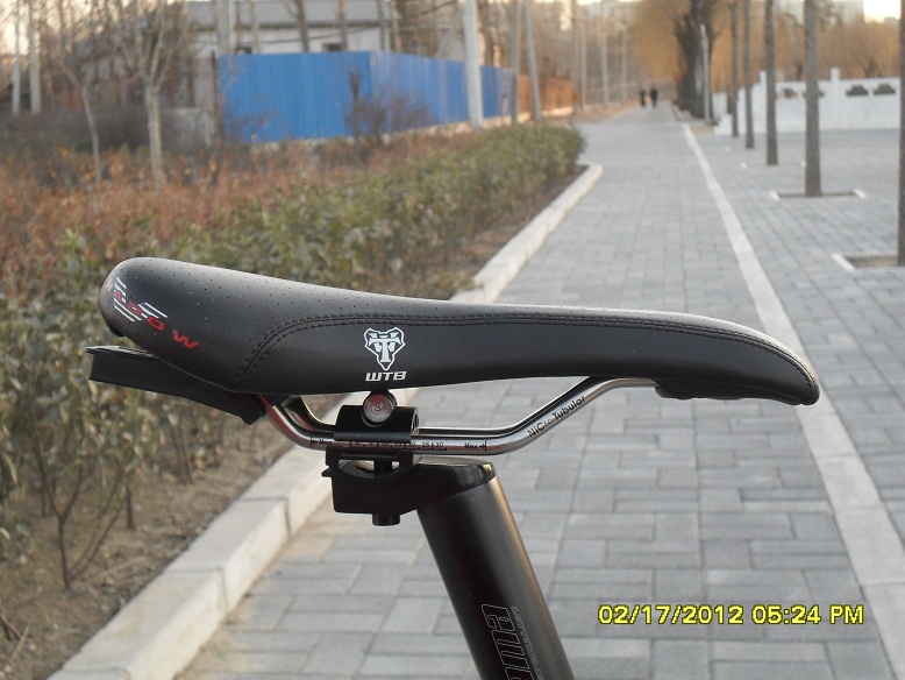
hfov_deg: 33.8
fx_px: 1491
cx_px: 452
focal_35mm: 57
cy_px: 340
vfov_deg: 25.7
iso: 160
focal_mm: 10.1
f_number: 4.3
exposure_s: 1/60
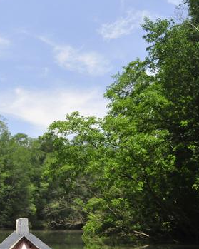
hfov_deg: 25.3
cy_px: 159
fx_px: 427
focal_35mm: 58
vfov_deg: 32.3
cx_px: 13
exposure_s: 1/4000
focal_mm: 18
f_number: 3.5
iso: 800
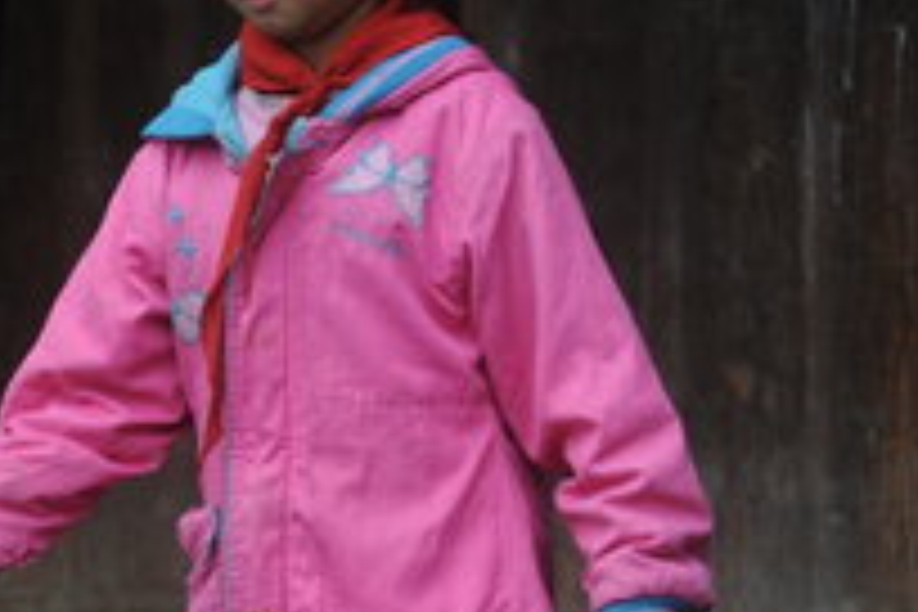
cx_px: -423
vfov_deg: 6.7
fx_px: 5253
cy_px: 569
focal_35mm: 206
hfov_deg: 9.7
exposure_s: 1/400
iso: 800
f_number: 2.8
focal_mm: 70
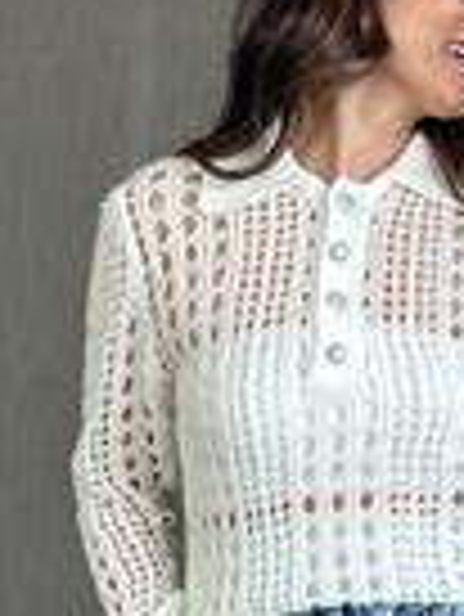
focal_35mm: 177
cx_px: 414
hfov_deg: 8.4
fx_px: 3158
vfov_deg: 10.9
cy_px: 823
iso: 100
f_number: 1.78
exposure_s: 1/152
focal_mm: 6.86
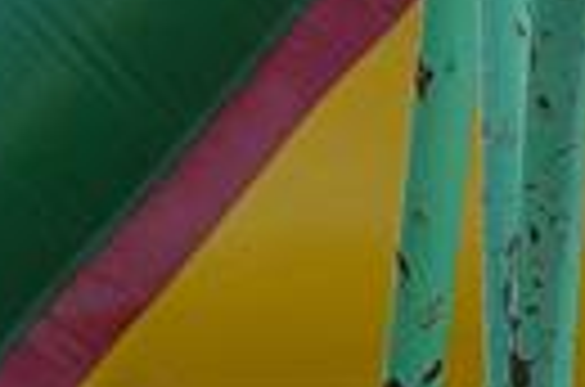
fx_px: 11120
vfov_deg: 2.0
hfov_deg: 3.0
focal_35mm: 686
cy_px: 659
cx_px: 1629
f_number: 8
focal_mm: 70
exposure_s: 1/1000
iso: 800
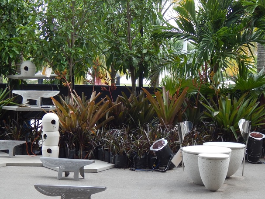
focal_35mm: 91
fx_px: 697
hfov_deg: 21.5
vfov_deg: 16.2
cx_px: 124
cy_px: 114
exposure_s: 1/125
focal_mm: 12.3
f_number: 4.1
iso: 125
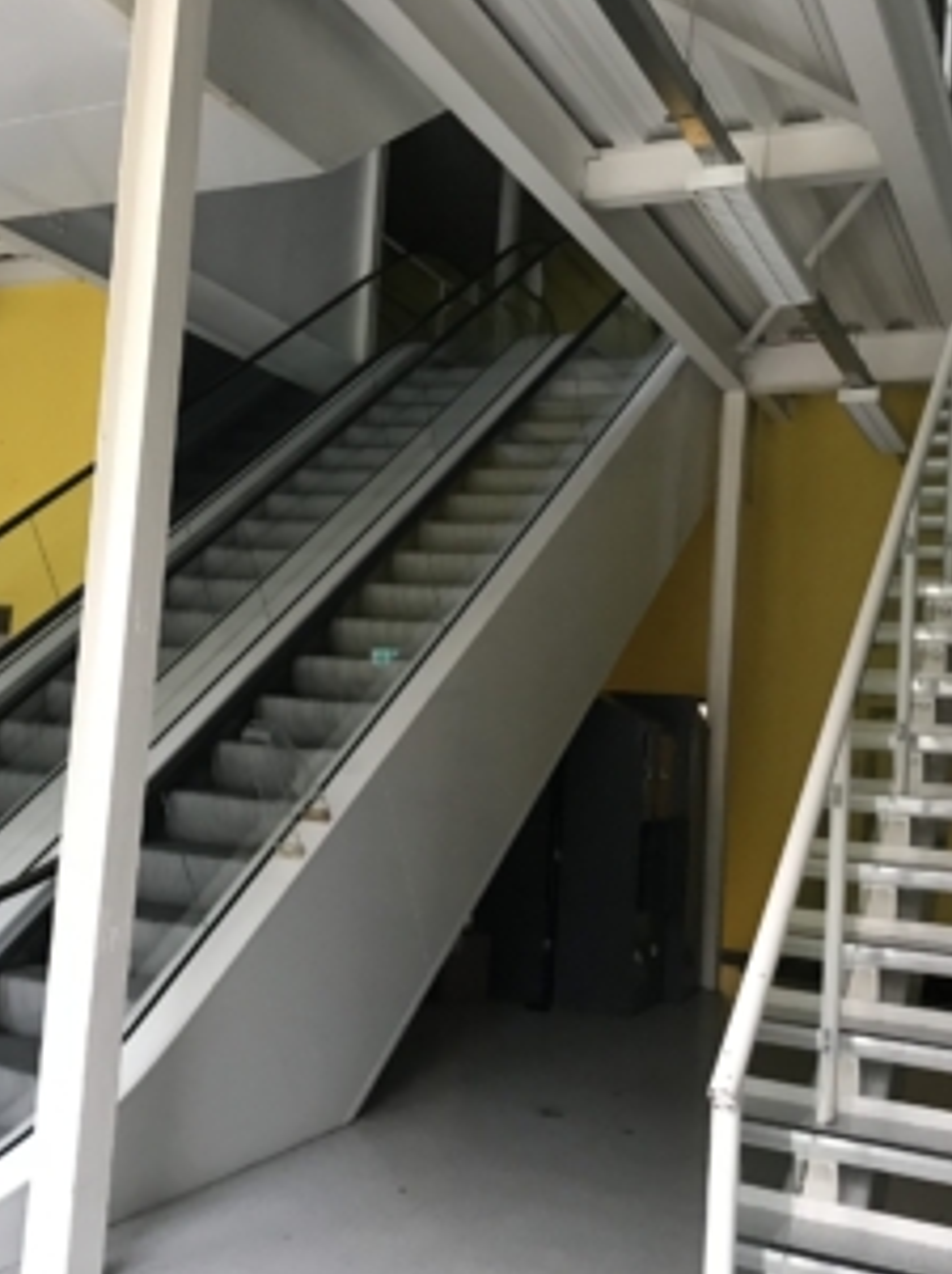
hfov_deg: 37.5
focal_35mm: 38
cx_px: 393
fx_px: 1396
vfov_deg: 49.0
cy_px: 639
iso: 100
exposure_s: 1/17
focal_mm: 3.99
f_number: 1.8
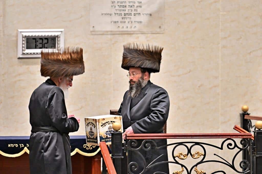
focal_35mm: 300
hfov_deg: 6.9
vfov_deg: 4.6
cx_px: 131
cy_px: 87
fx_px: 2183
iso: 800
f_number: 2.8
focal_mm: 200
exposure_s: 1/400
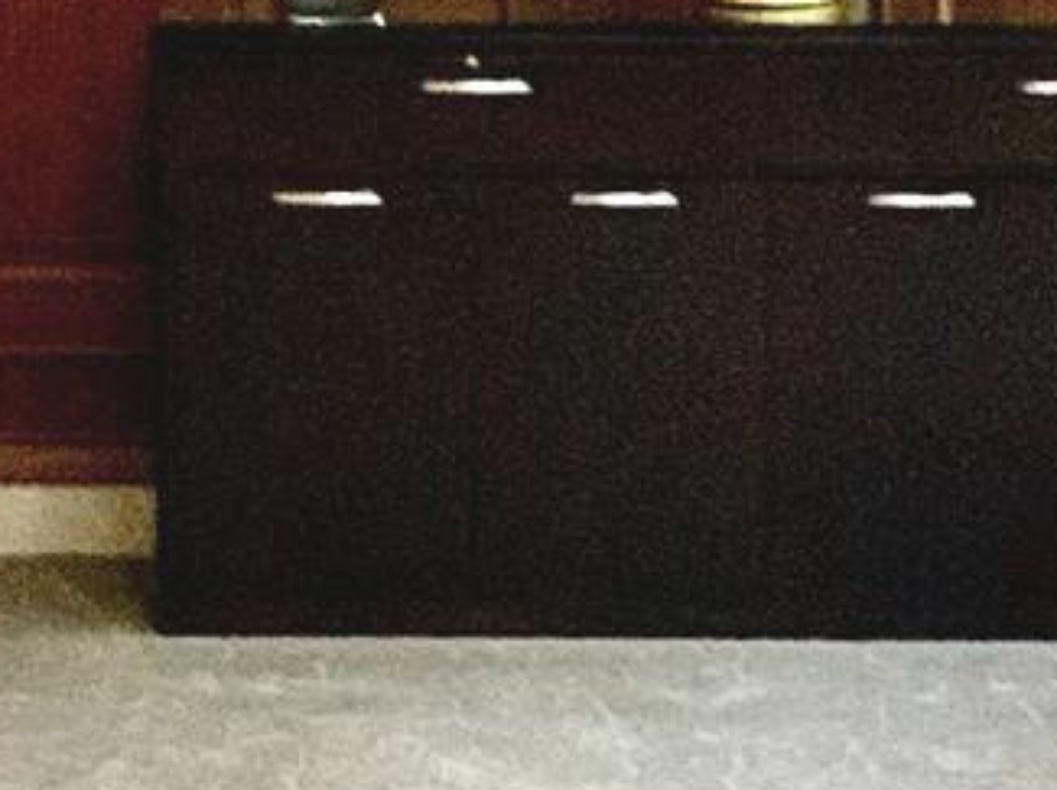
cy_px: 888
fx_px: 5582
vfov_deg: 8.0
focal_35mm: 183
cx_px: 533
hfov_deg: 10.8
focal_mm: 3
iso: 80
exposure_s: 1/60
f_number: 1.8
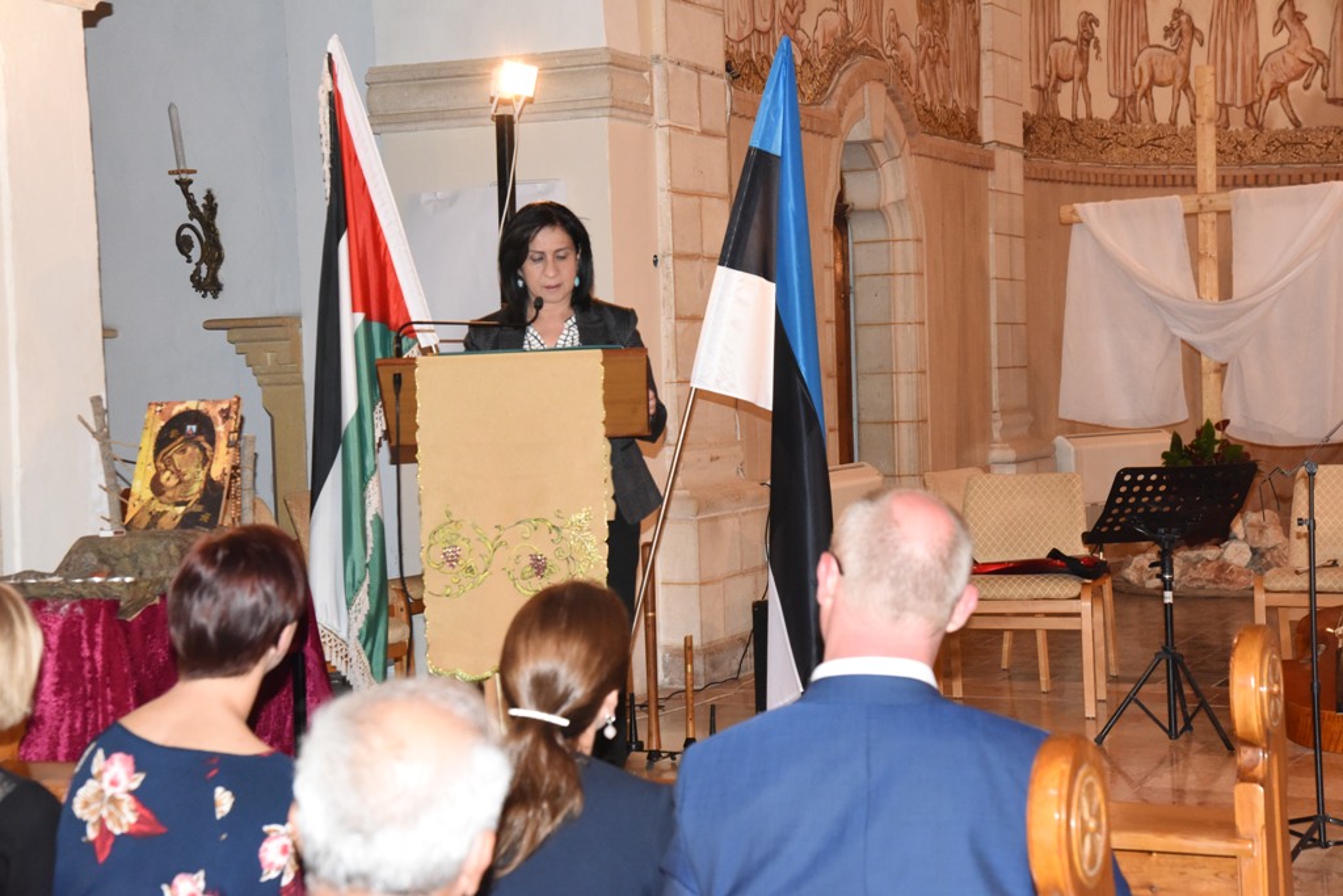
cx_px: 672
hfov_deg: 31.0
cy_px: 448
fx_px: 2425
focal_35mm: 65
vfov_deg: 20.9
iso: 5000
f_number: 8
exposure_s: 1/60
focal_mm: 65
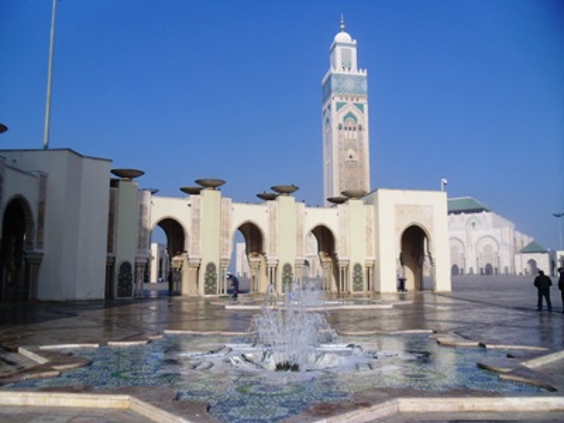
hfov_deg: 58.4
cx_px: 282
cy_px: 212
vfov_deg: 45.4
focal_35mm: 31
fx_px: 505
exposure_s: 1/224
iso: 80
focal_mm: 5.6
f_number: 9.5
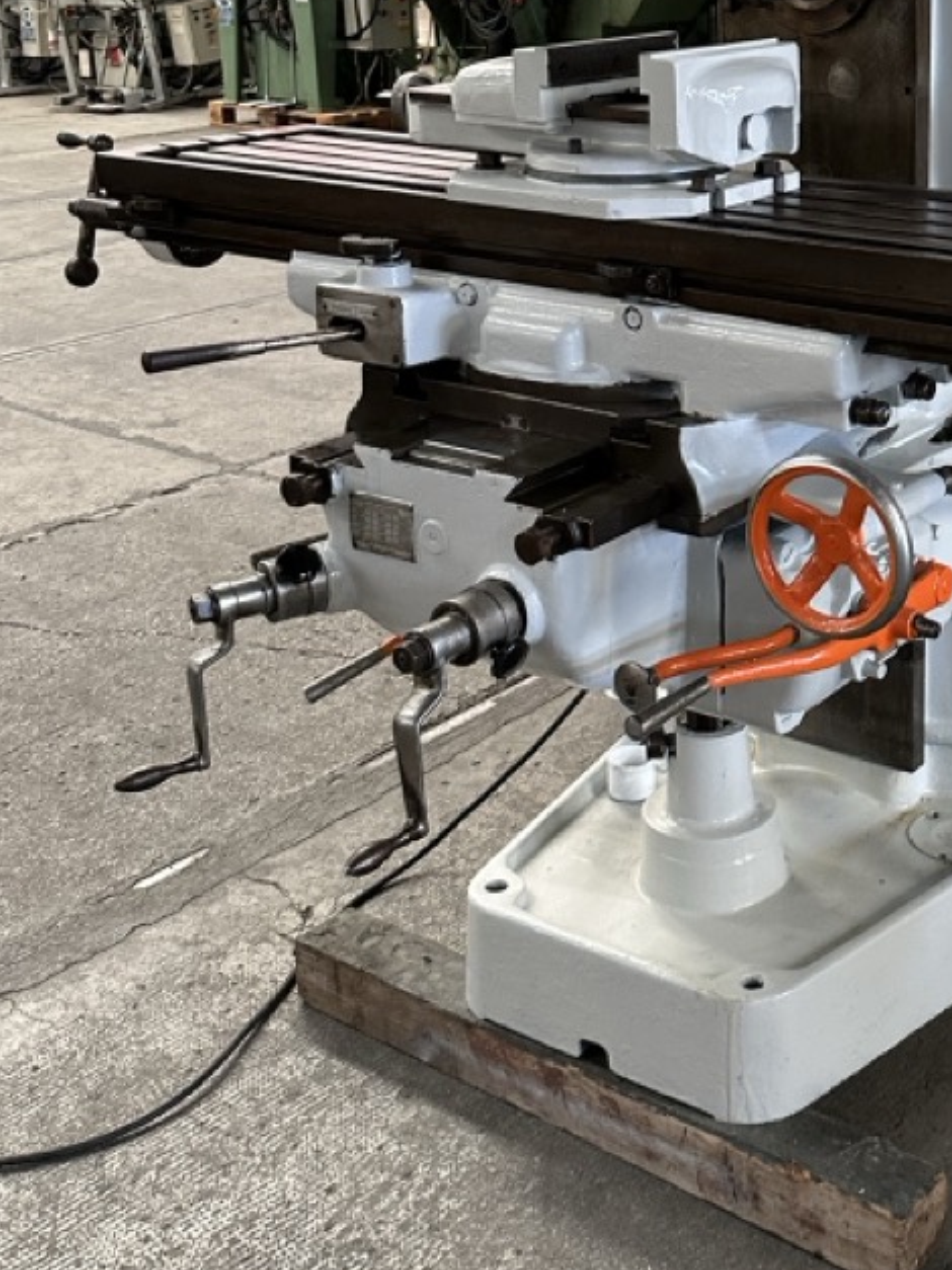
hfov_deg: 28.5
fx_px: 1797
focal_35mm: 49
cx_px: 859
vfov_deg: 37.8
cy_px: 296
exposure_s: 1/98
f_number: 1.78
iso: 250
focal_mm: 6.86
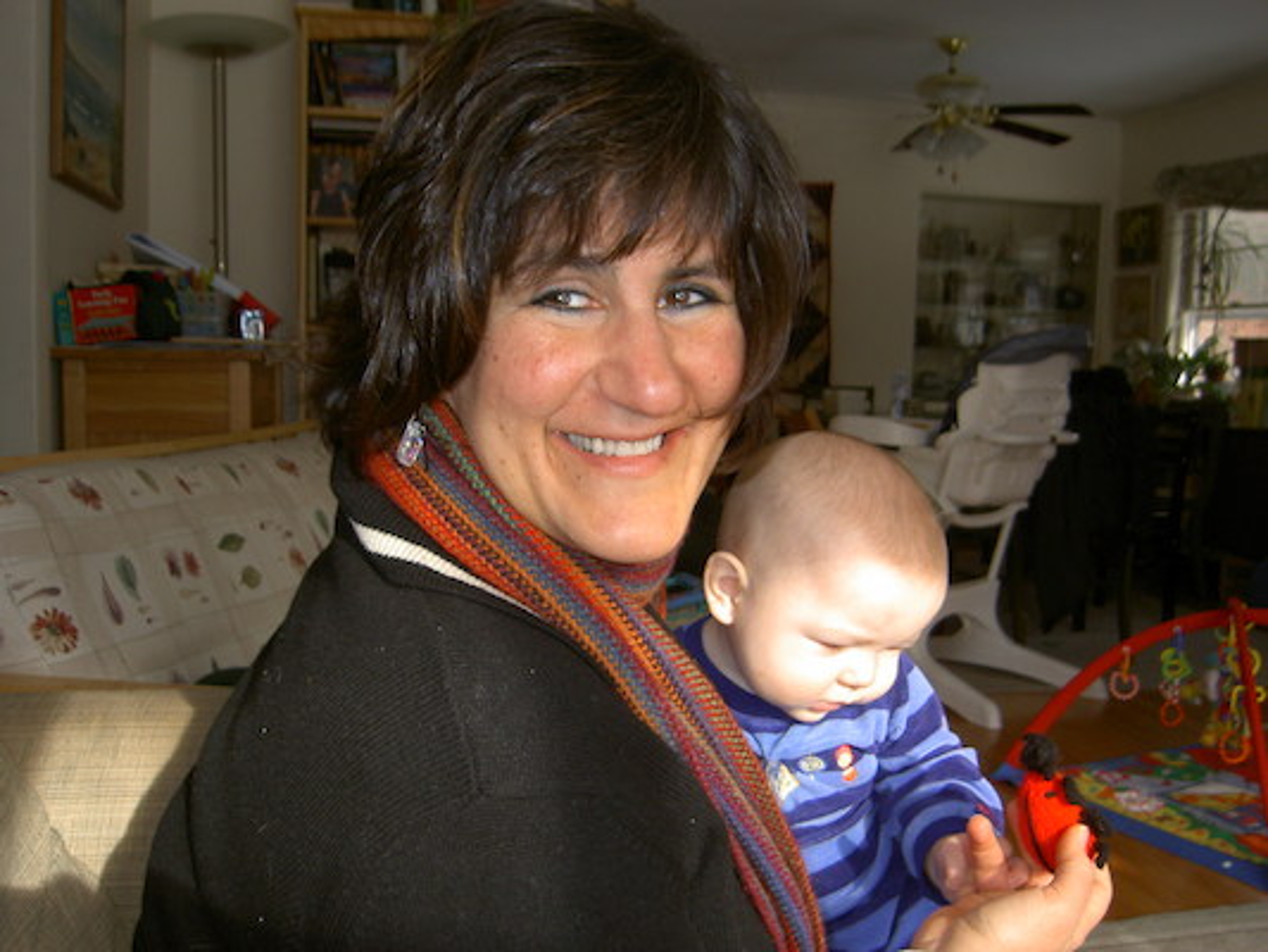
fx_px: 1246
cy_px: 476
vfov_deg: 41.8
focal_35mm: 34
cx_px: 634
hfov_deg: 53.9
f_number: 2.8
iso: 50
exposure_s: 1/60
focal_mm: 5.6
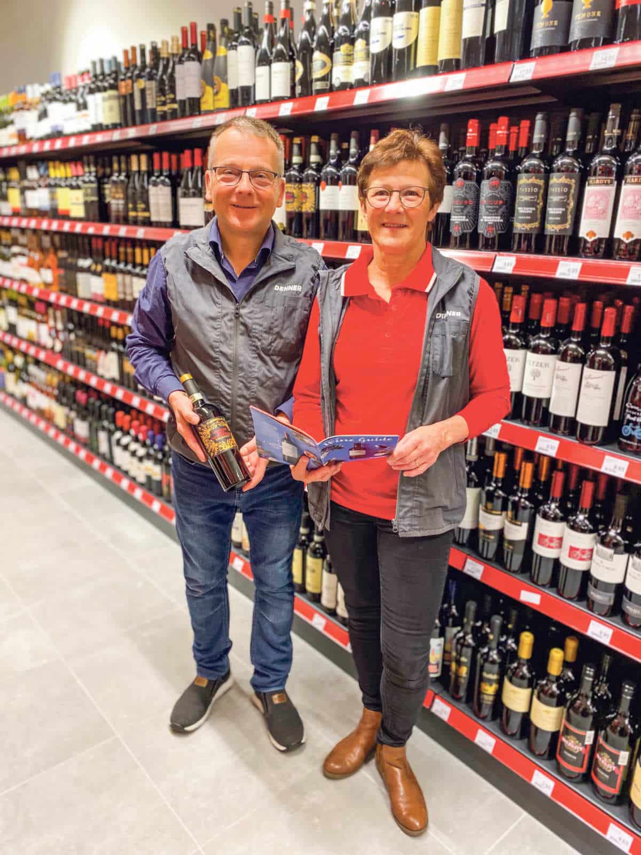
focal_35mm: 26
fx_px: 642
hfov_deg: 53.1
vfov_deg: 67.3
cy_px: 428
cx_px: 320
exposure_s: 1/50
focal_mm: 4.2
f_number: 1.8
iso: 80
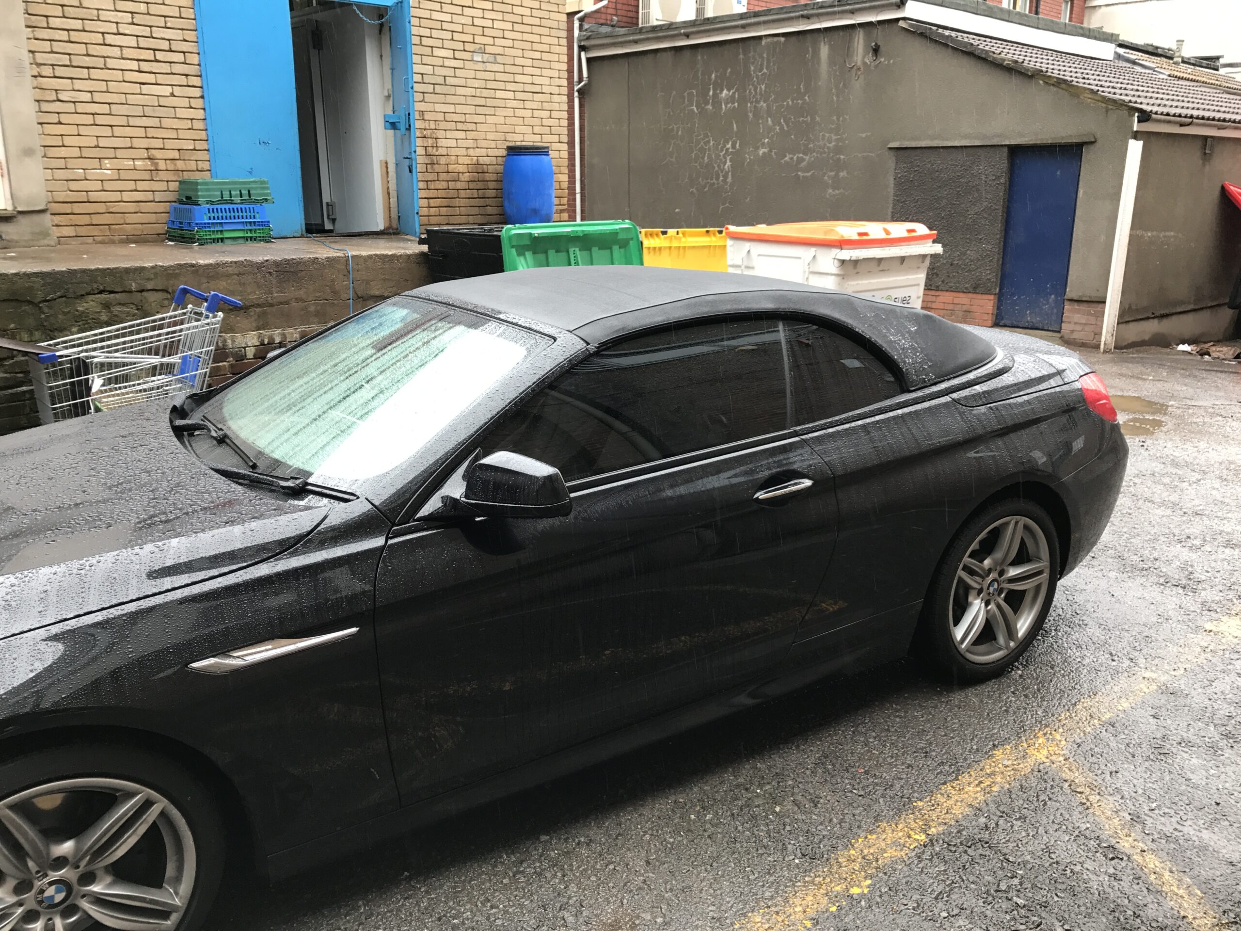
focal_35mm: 28
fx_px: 1004
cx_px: 620
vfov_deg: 49.7
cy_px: 466
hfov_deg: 63.4
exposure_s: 1/121
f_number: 1.8
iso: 20
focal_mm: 3.99
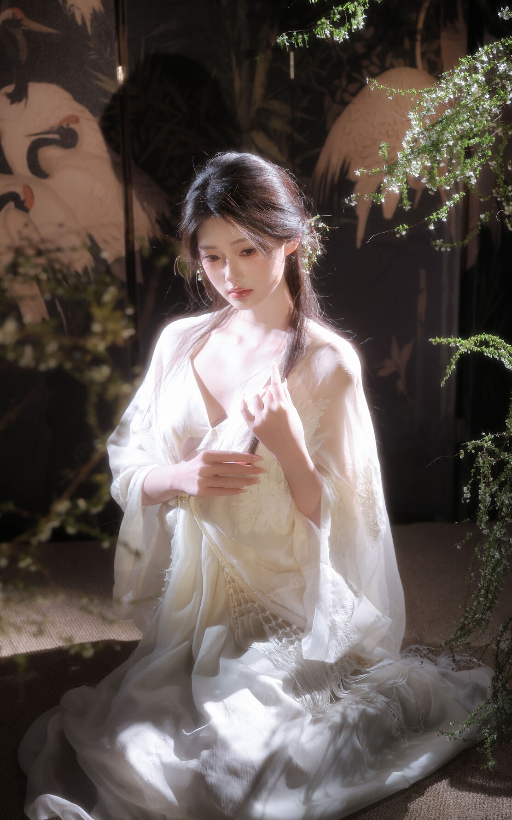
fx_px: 1473
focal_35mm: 66
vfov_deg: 31.1
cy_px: 411
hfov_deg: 19.7
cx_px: 265
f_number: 3.2
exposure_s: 1/160
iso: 2000
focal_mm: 65
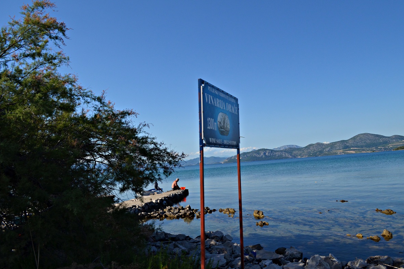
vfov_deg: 46.4
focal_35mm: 28
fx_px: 314
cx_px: 205
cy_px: 133
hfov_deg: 65.5
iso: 400
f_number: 7.1
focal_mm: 18
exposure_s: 1/1600
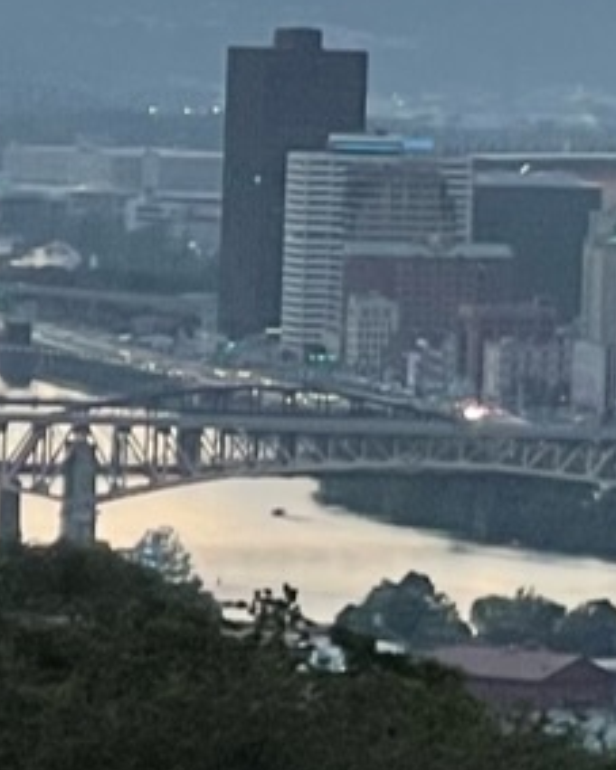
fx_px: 10283
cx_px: 2606
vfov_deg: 4.3
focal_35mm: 451
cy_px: 136
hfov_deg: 3.3
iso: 25
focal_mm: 7.5
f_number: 2.2
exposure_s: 1/99
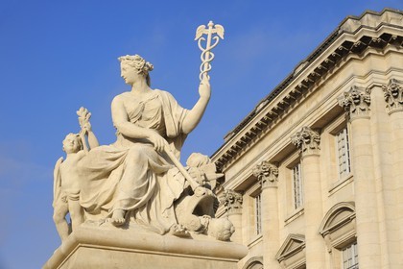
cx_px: 202
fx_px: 918
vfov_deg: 16.7
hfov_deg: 24.8
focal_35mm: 82
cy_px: 134
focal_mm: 82
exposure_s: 1/320
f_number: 11
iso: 200
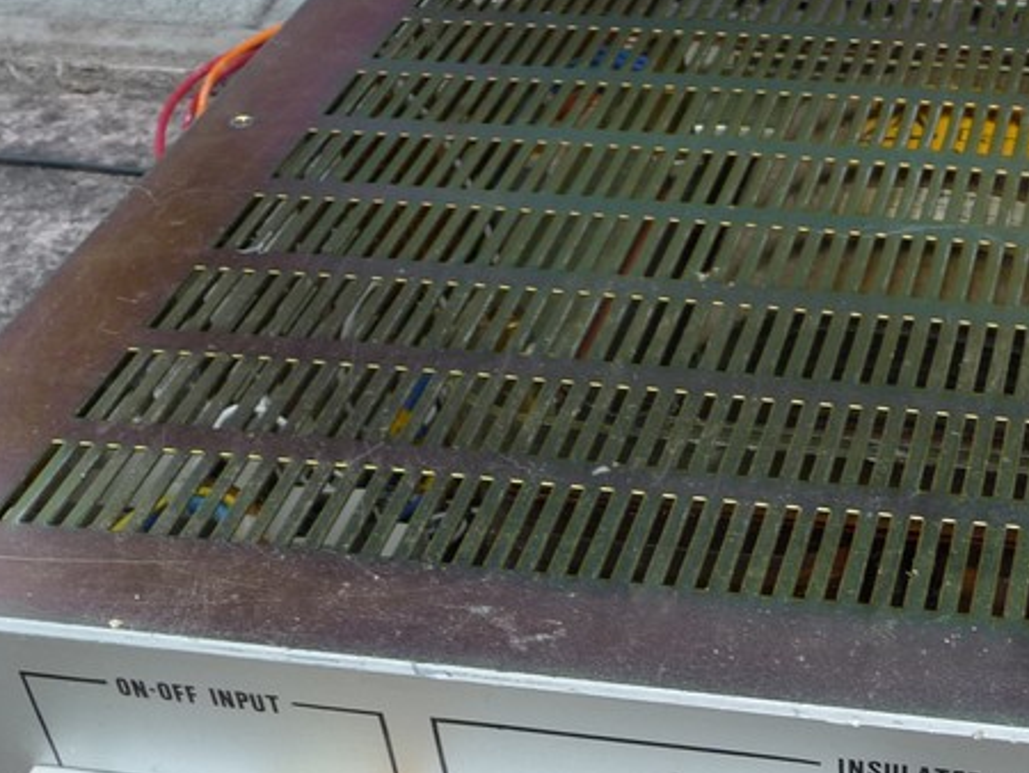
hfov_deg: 29.8
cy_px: 743
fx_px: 1874
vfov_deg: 22.5
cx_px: 854
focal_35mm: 63
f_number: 3.3
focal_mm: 4.7
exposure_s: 1/50
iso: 100
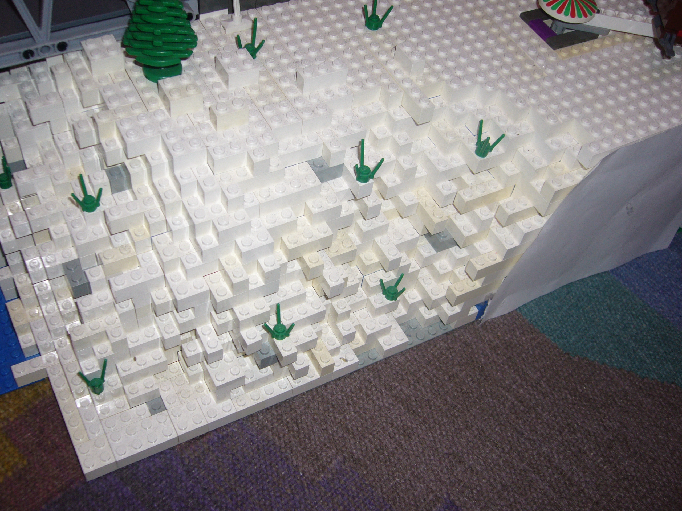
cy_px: 256
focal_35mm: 40
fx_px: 788
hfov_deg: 46.8
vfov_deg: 36.0
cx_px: 341
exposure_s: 1/60
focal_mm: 6.6
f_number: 3
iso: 100
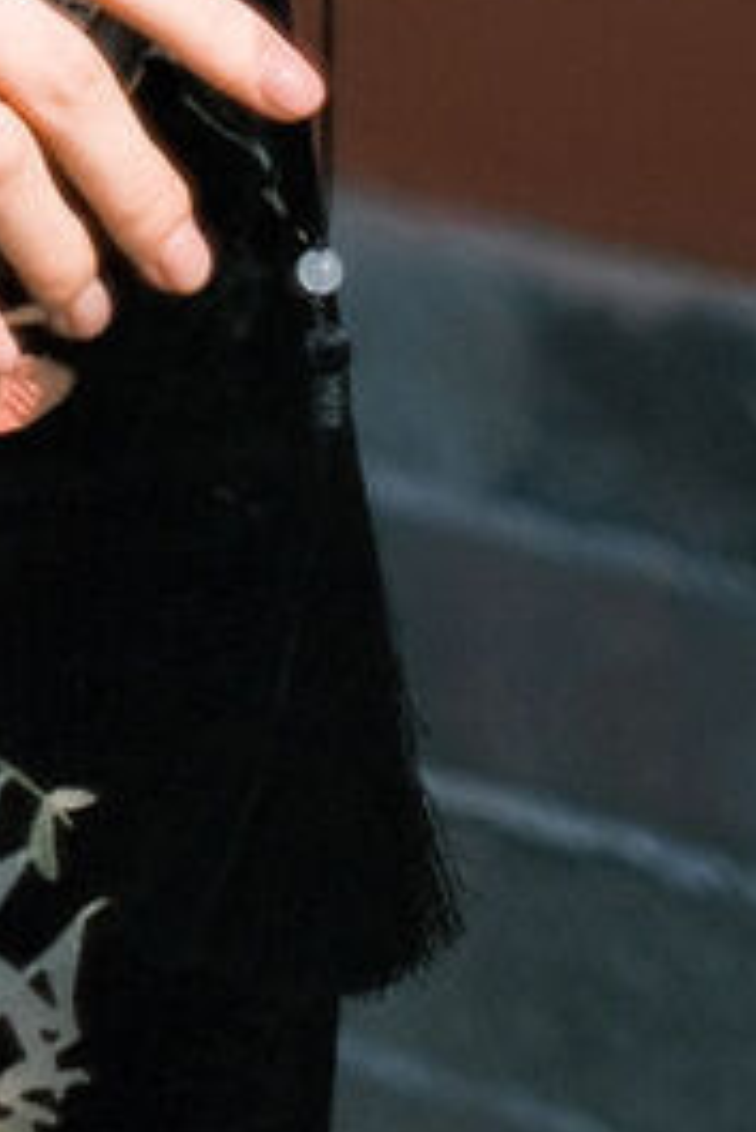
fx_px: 9909
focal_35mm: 315
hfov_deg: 4.3
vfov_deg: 6.2
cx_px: -777
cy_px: -1587
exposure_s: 1/25000
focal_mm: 35
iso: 500
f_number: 1.4
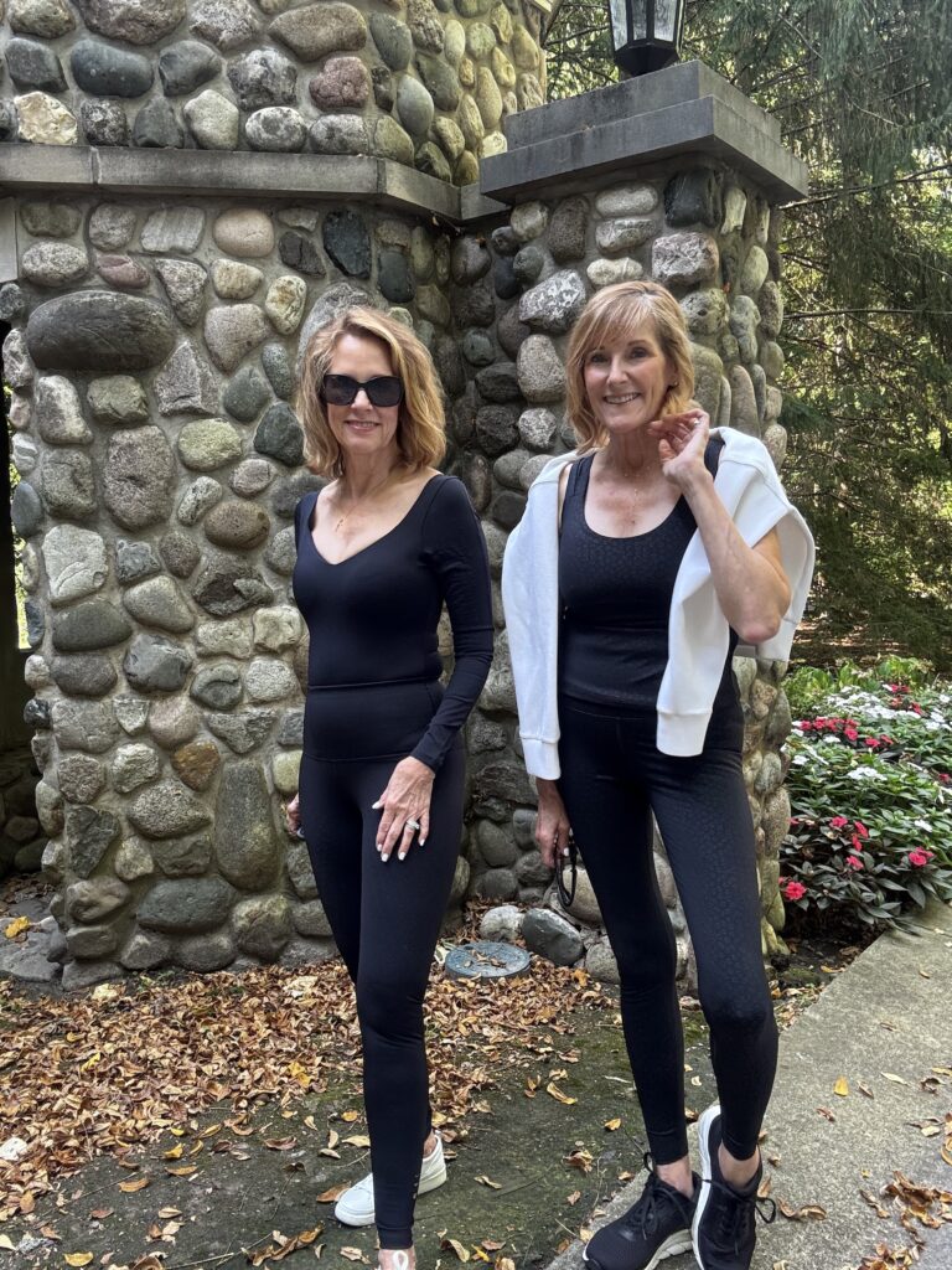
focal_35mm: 30
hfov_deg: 46.8
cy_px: 635
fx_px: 1100
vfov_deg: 60.0
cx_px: 476
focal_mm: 2.69
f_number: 1.9
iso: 80
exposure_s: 1/80
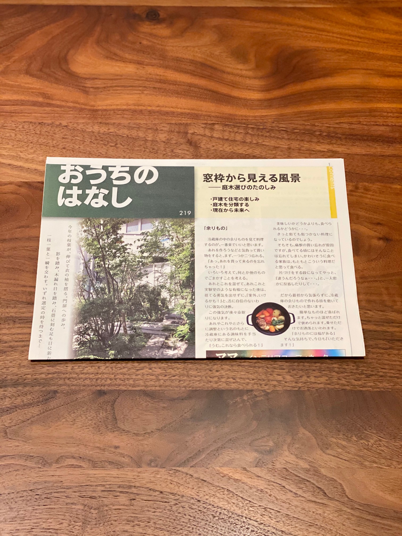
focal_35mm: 52
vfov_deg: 36.8
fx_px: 805
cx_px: 201
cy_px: 268
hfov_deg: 28.0
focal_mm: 6
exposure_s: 1/120
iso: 200
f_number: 2
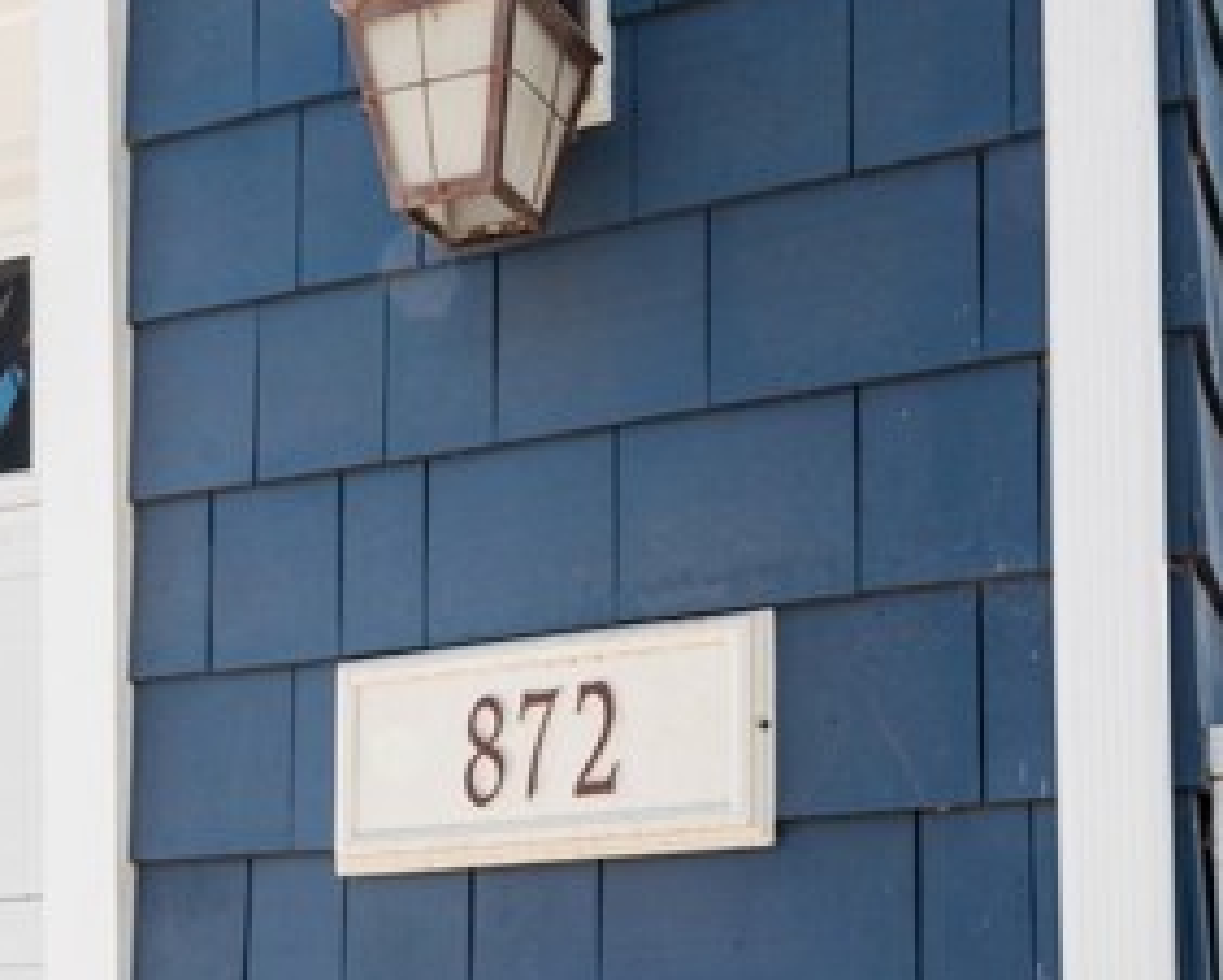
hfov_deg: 36.6
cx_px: 592
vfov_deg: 27.8
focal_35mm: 51
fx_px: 1847
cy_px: 997
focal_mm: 16
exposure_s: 1/20
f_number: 14
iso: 200
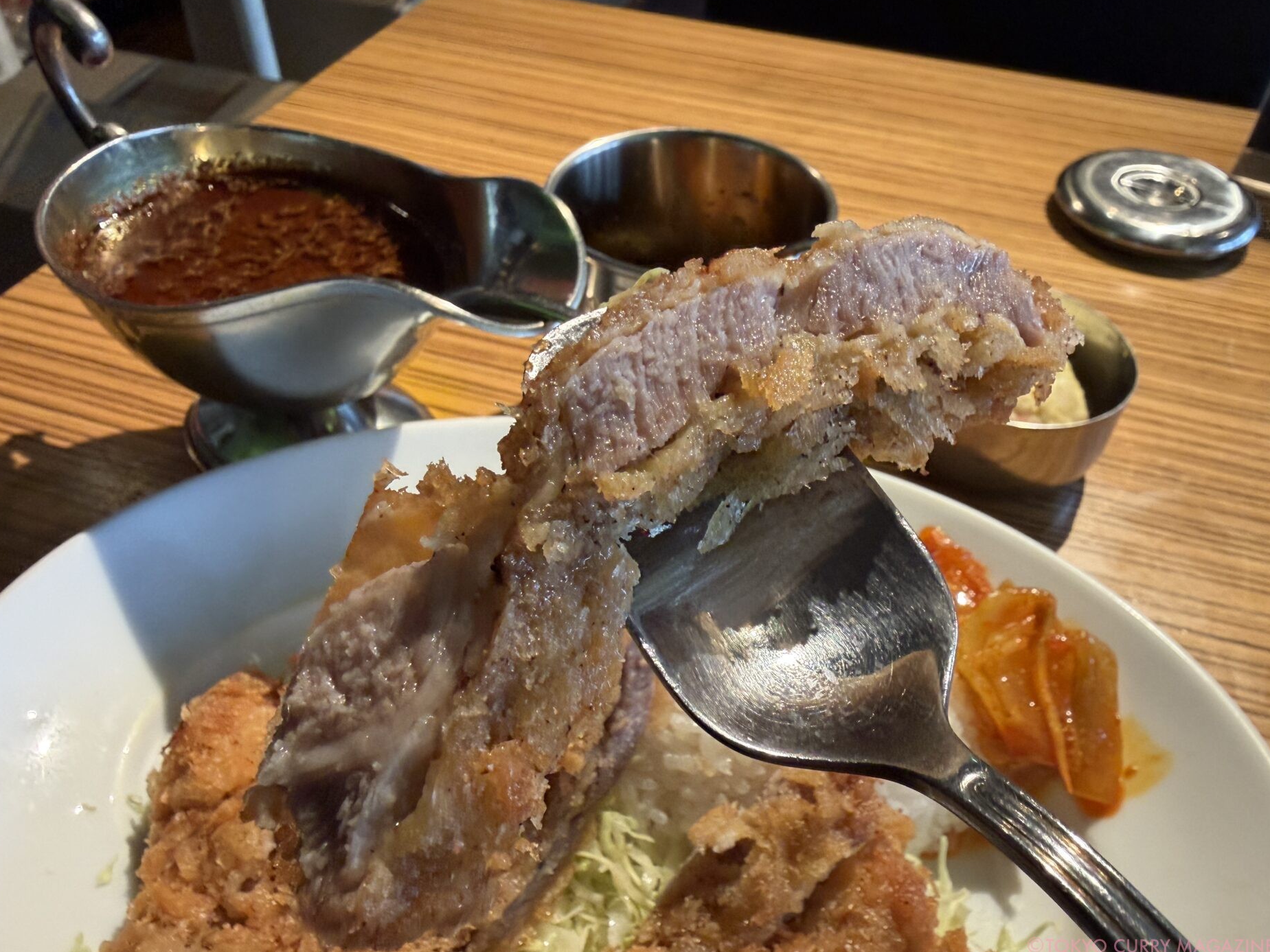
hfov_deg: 65.3
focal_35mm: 27
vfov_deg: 51.4
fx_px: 991
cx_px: 629
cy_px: 473
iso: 250
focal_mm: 2.22
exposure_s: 1/100
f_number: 2.2
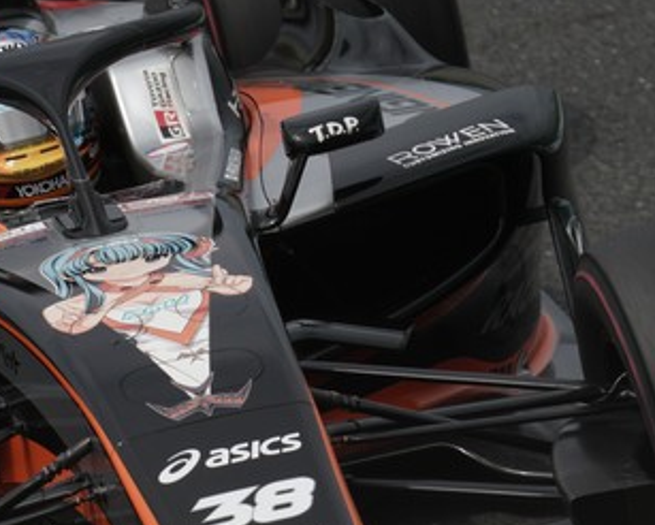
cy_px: 282
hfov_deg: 1.5
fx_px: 25624
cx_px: 160
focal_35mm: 1321
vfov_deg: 1.2
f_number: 6.3
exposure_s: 1/1600
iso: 200
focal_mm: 600
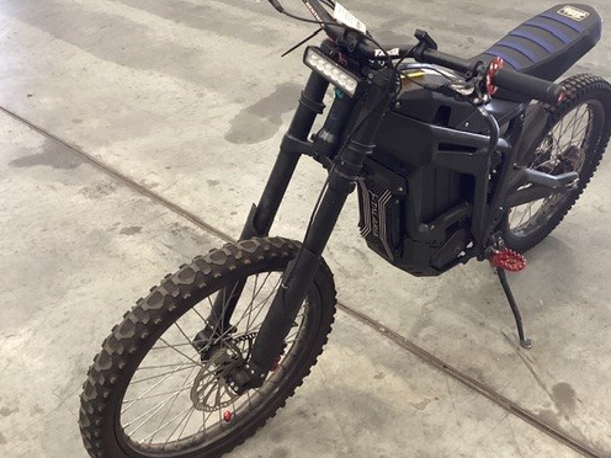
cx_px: 379
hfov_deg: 46.4
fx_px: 706
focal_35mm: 40
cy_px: 211
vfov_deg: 35.9
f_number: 2.4
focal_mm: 3.3
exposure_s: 1/50
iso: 160
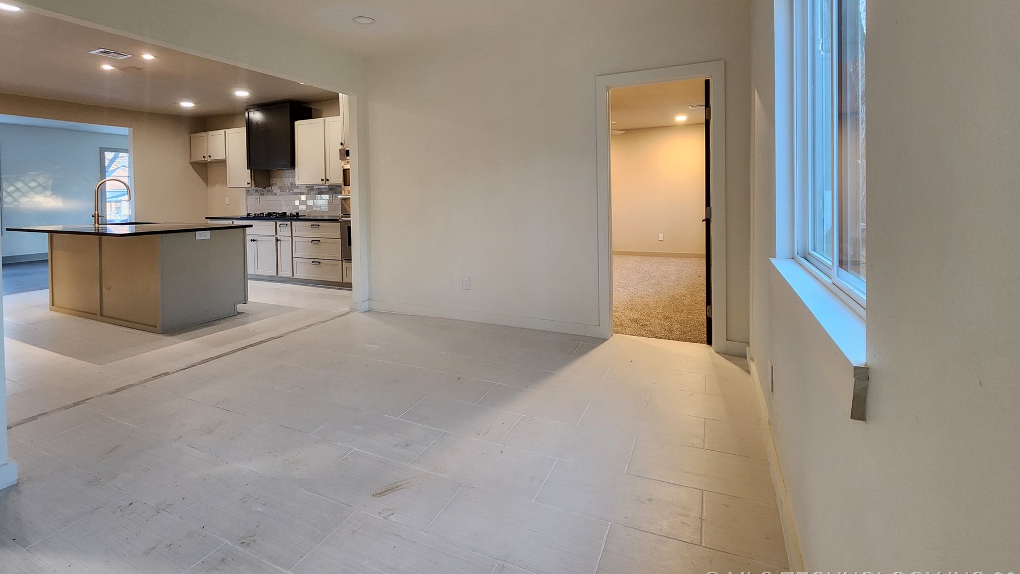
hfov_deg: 103.0
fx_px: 406
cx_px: 509
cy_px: 200
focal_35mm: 15
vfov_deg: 68.9
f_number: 2.2
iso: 320
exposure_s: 1/40
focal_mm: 2.2
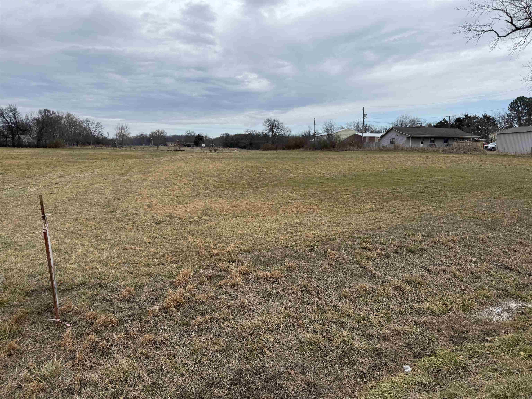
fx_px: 369
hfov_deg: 71.6
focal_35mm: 24
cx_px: 266
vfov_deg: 56.8
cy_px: 200
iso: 80
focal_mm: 6.76
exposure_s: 1/2833
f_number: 1.78
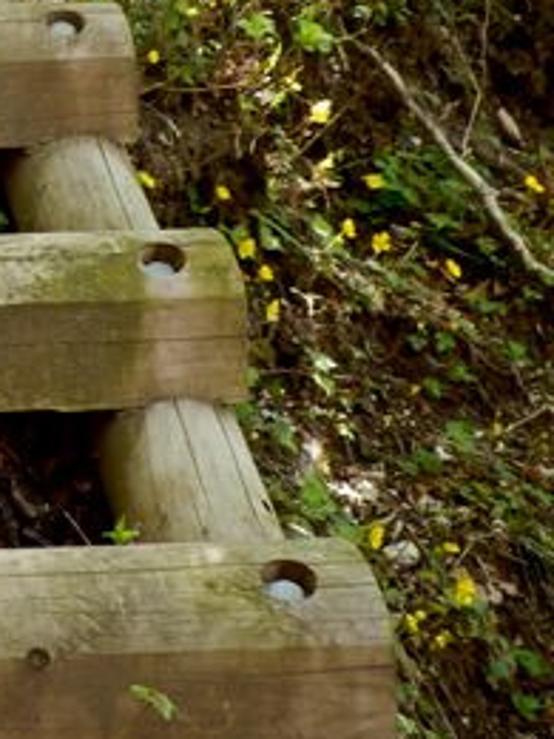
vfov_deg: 14.9
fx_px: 2753
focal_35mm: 129
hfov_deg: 10.7
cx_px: -491
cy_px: -99
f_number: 4
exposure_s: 1/50
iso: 80
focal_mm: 7.4
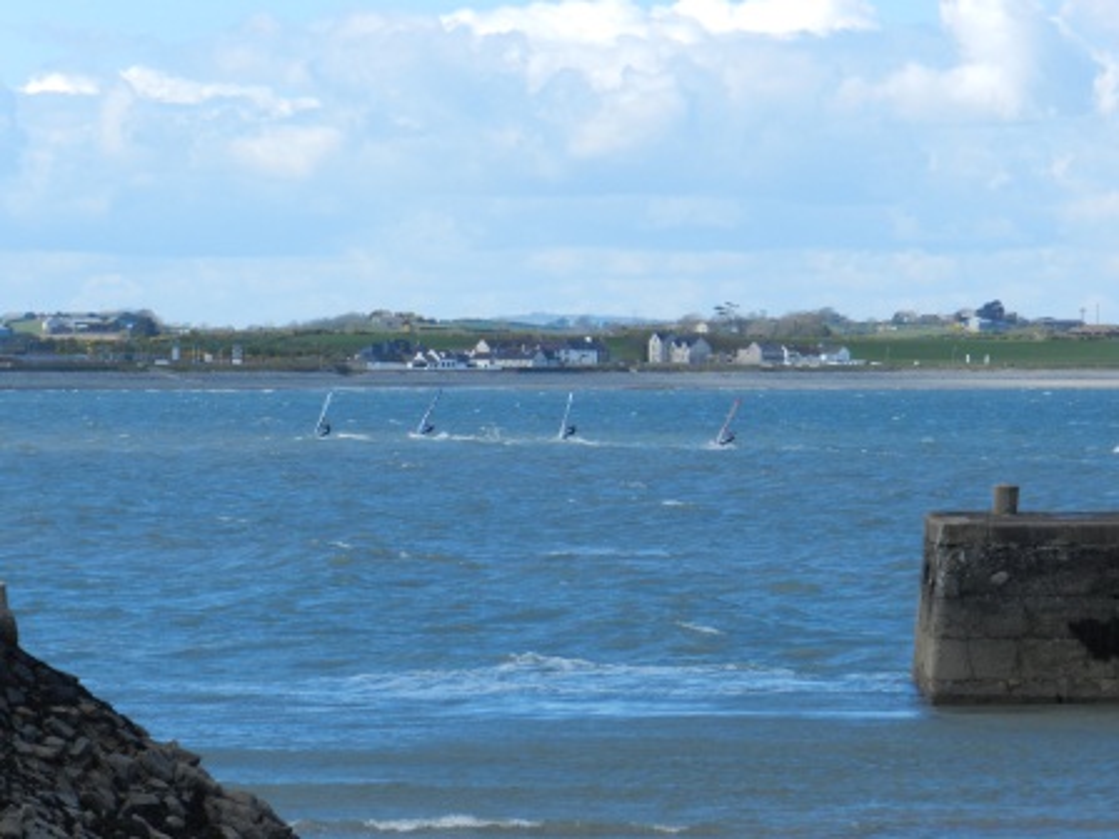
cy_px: 420
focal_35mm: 215
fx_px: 6950
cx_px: 560
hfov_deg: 9.2
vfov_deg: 6.9
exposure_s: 1/640
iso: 160
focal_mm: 38.2
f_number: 5.6
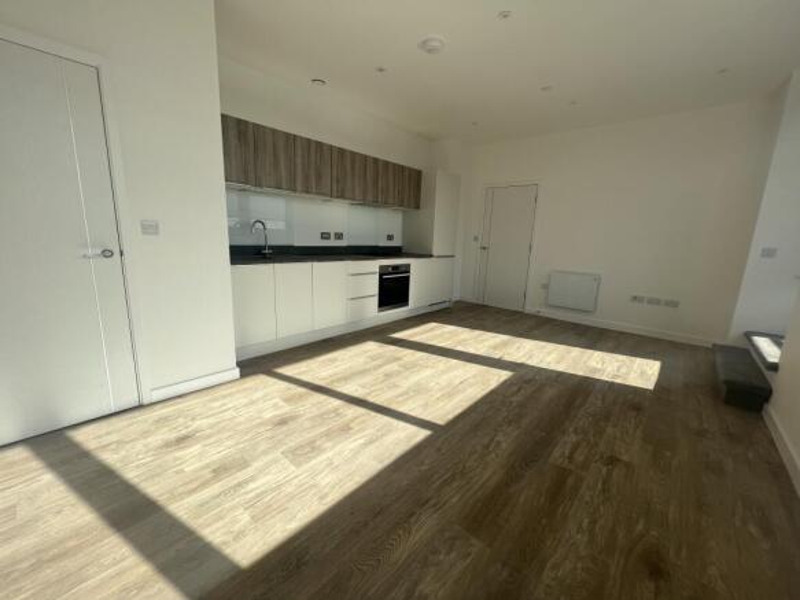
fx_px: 300
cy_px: 300
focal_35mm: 13
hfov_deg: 106.2
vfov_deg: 89.9
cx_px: 400
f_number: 1.8
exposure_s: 1/840
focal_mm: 1.57
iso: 32
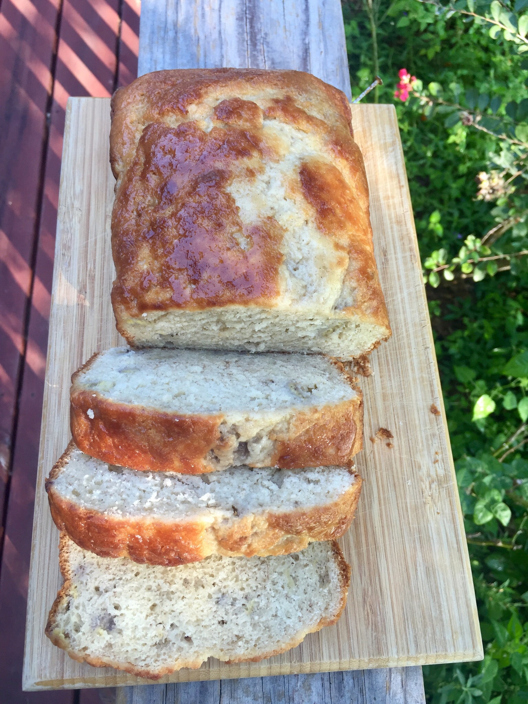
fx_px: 590
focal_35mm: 29
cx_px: 264
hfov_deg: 48.2
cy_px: 352
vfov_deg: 61.7
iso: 40
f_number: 2.2
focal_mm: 4.15
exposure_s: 1/120
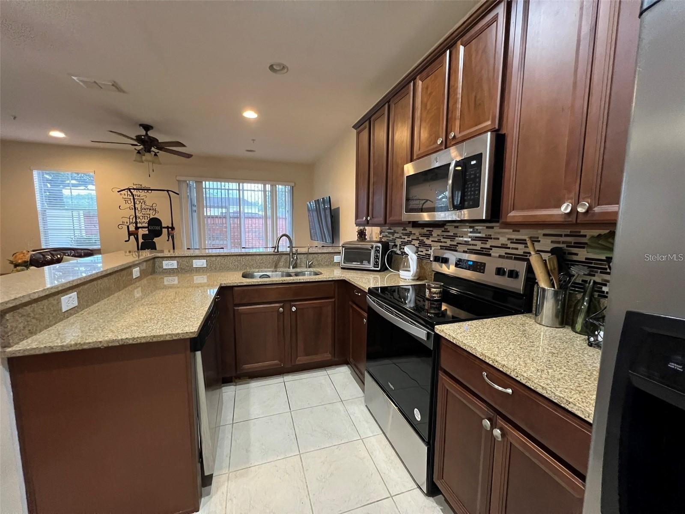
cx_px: 342
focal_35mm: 13
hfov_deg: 106.2
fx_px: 257
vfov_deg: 89.9
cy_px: 257
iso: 800
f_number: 1.8
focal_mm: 1.57
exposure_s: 1/60
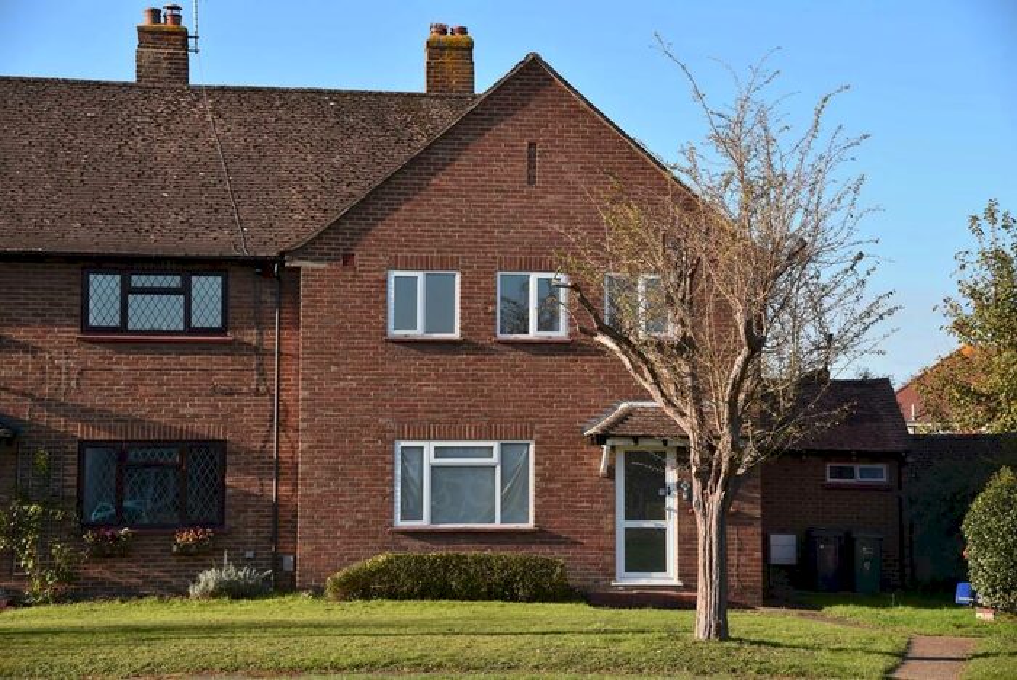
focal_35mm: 75
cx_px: 508
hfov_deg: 27.0
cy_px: 340
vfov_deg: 18.2
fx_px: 2120
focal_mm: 75
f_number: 8
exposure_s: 1/250
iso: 280
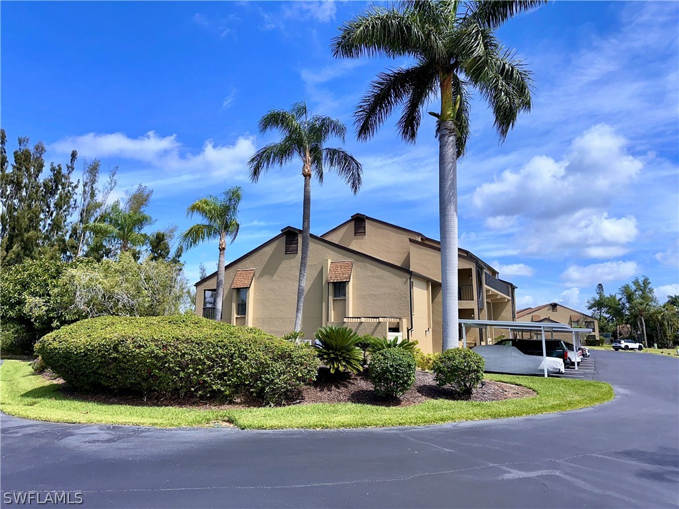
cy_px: 254
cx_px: 340
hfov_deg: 71.6
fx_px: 471
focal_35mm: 24
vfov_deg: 56.8
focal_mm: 6.86
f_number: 1.78
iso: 64
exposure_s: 1/4762
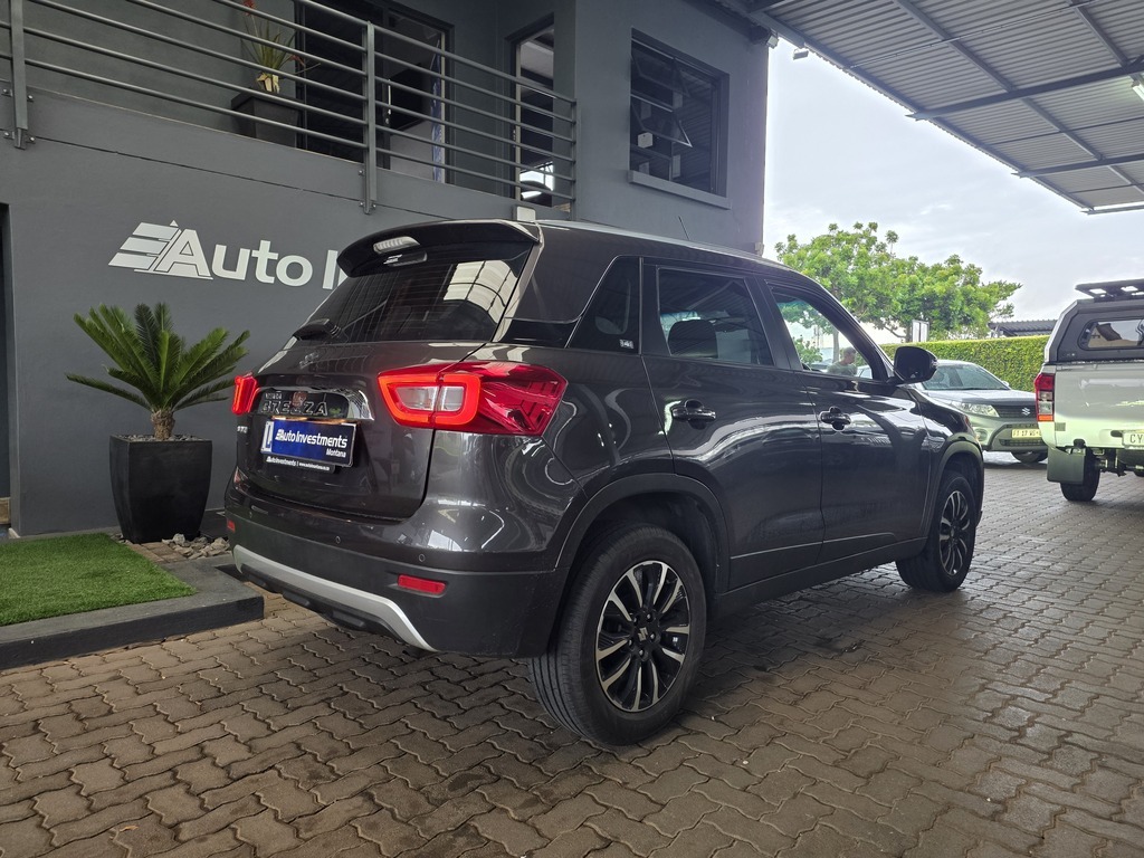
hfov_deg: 73.9
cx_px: 572
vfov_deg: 58.9
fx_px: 760
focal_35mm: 23
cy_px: 429
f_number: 1.7
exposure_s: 1/100
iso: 250
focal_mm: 6.25
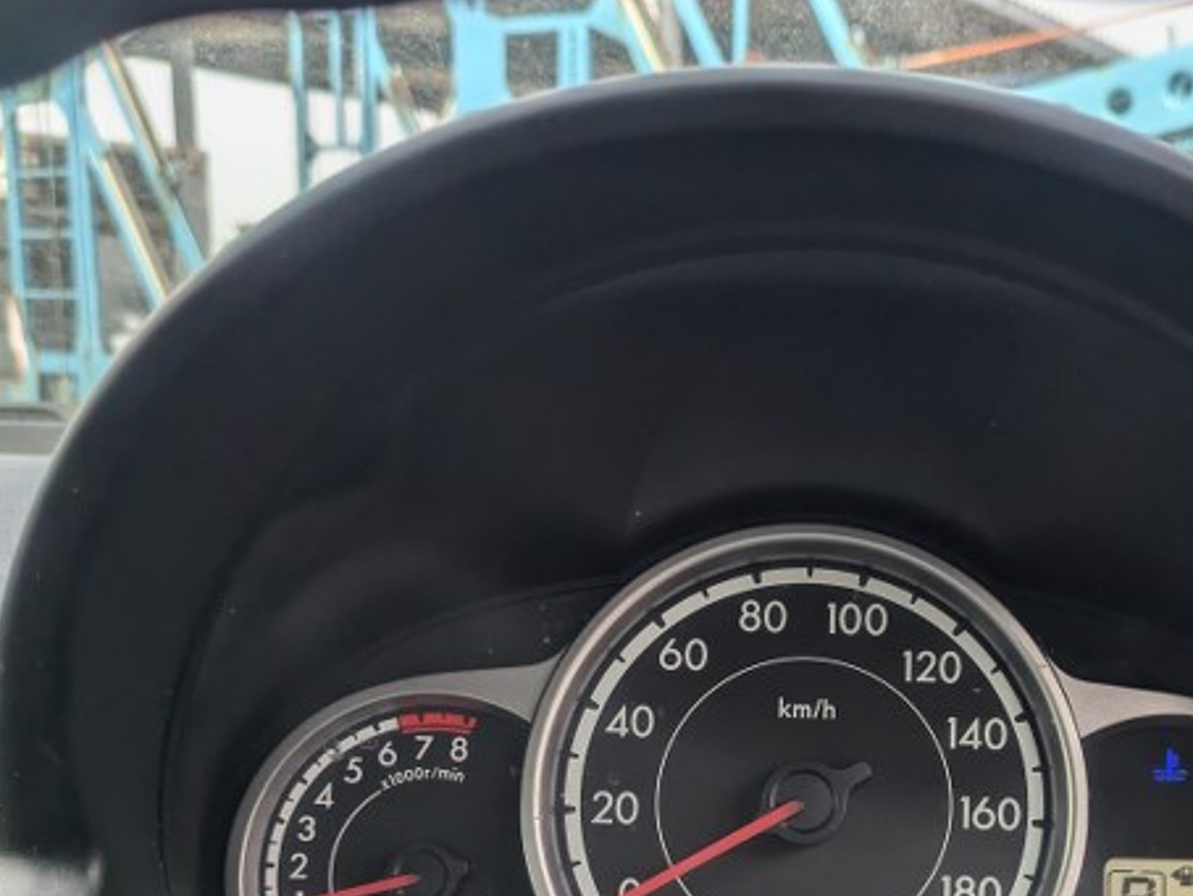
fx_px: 1517
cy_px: 751
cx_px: 803
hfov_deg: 42.3
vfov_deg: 31.8
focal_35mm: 44
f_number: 1.89
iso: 44
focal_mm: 5.43
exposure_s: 1/468
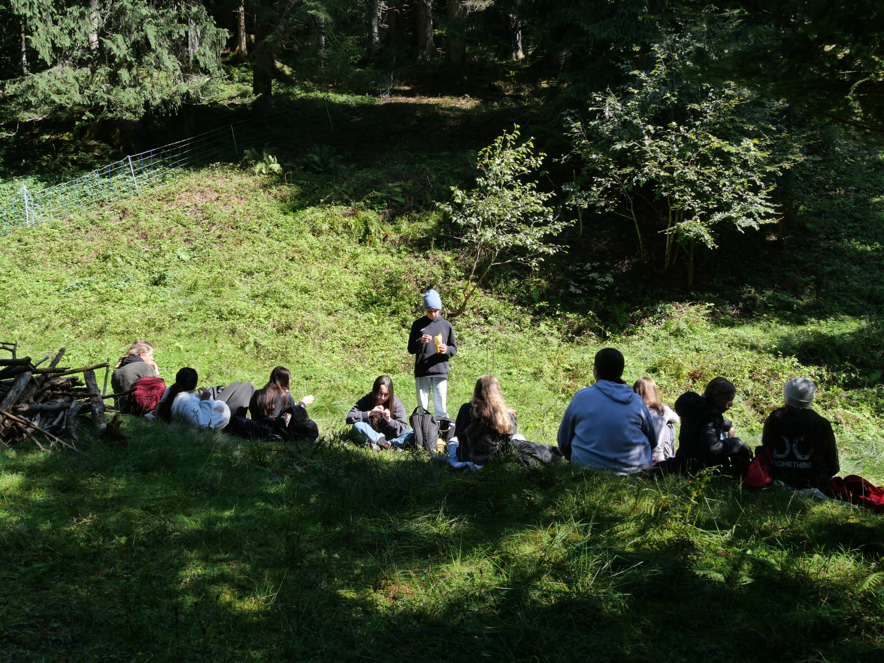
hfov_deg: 49.0
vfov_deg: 37.7
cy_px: 332
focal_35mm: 38
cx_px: 442
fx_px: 970
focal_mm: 19
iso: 200
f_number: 5.6
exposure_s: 1/250
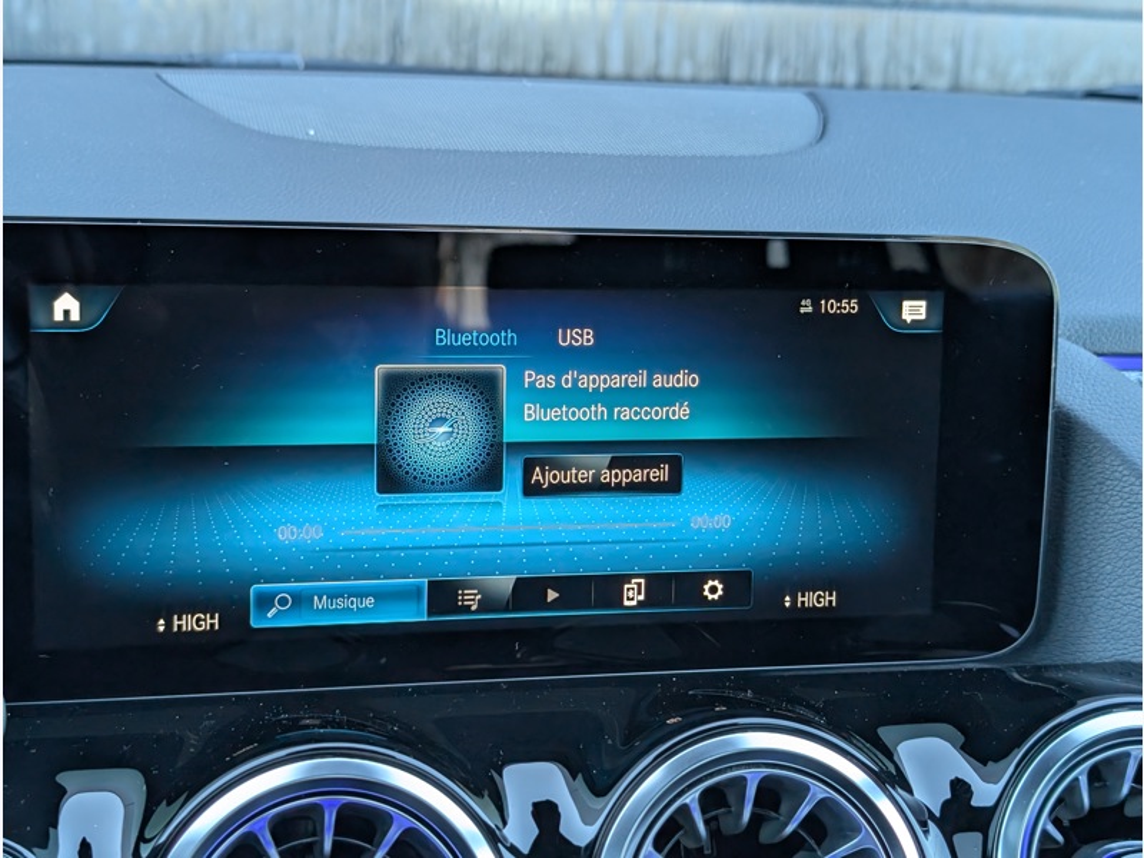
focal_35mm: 49
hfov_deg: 38.9
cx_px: 572
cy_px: 429
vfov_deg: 29.7
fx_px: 1619
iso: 229
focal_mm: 6.9
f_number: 1.68
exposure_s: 1/214
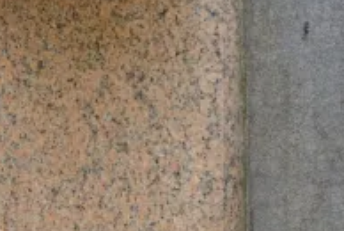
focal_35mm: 822
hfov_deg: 2.5
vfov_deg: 1.7
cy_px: 31
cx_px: 605
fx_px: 7867
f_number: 2.8
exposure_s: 1/500
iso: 200
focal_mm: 140
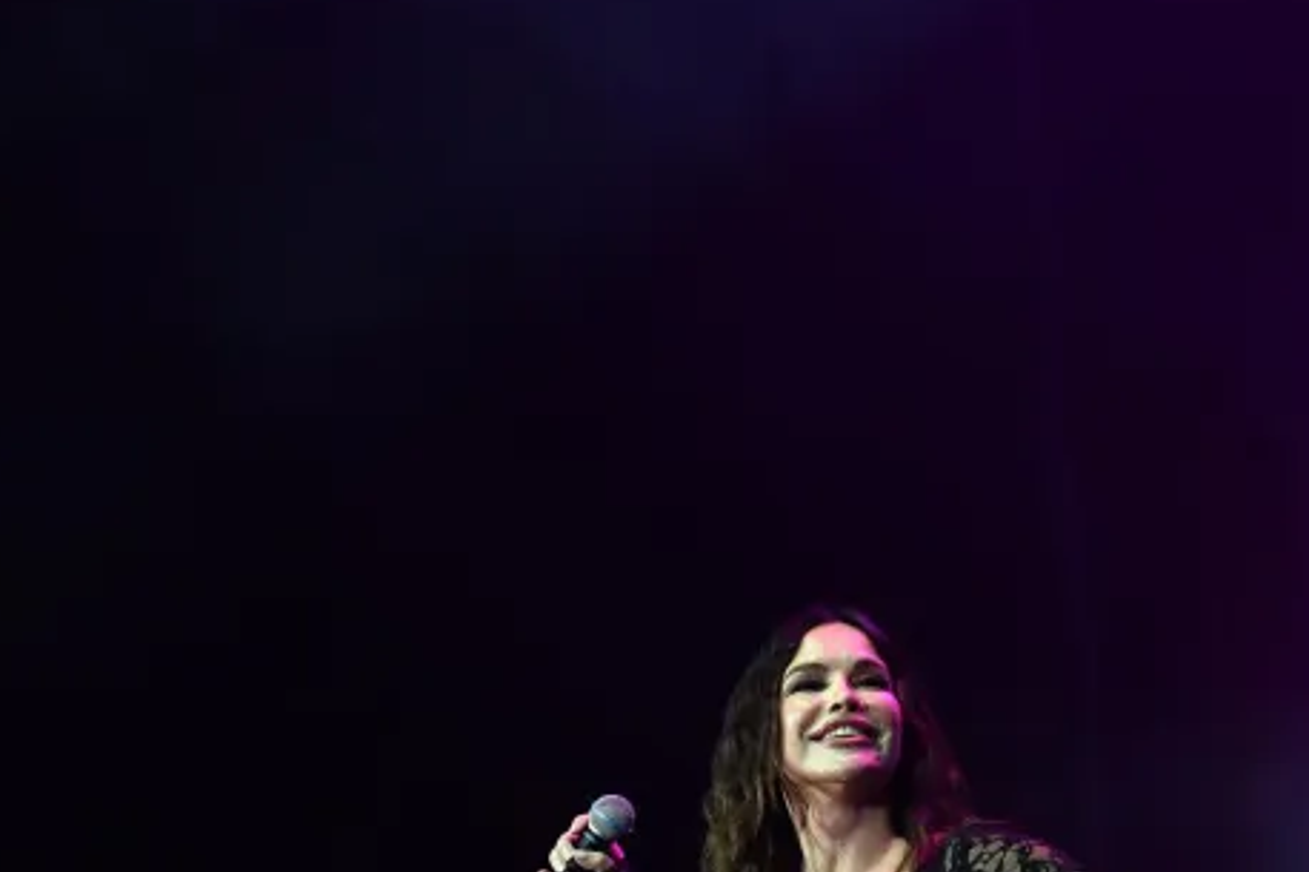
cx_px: 594
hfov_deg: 24.5
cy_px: 497
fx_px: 3017
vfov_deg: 16.4
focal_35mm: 83
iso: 1000
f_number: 4
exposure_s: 1/1000
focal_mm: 50
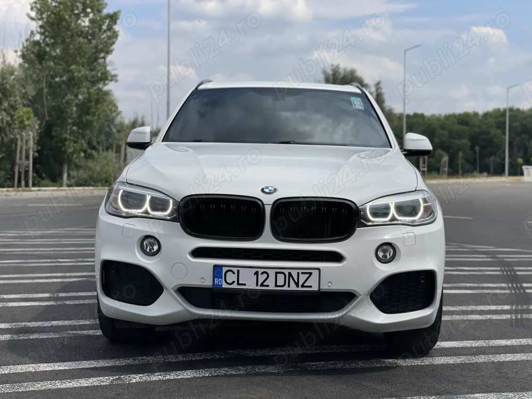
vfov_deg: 28.0
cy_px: 200
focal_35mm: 52
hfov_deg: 36.8
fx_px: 799
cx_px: 266
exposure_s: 1/3425
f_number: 2
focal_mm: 6
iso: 32
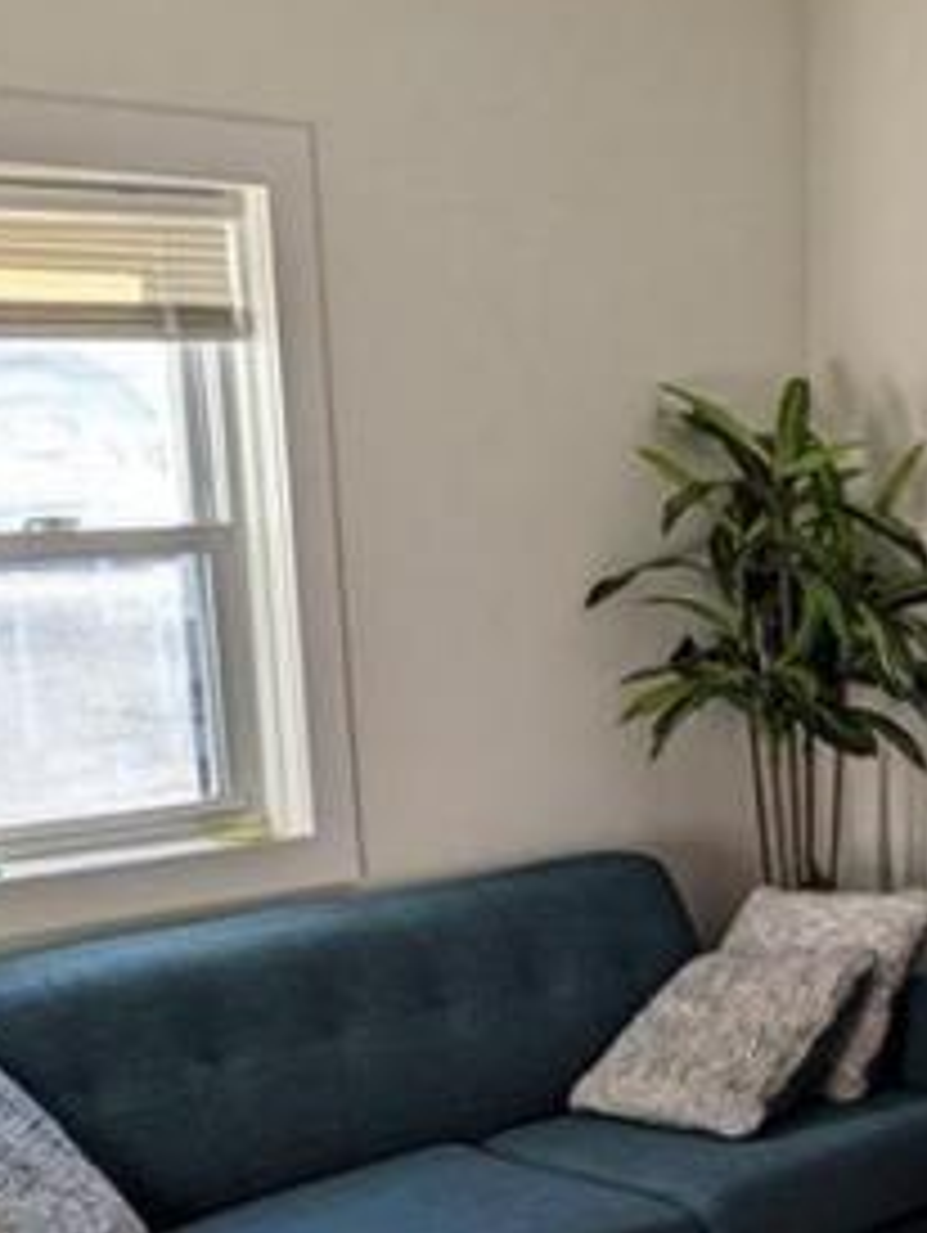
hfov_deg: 23.1
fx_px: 2246
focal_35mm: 63
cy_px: 1130
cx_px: 686
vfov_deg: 29.3
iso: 81
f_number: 1.85
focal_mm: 6.81
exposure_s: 1/303
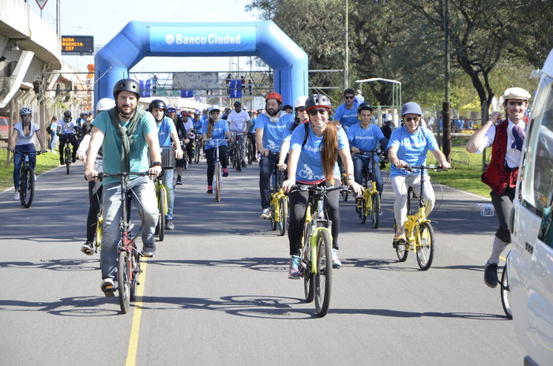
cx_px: 276
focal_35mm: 120
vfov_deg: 11.4
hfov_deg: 17.1
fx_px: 1840
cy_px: 183
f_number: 5.3
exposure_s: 1/500
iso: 400
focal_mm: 80
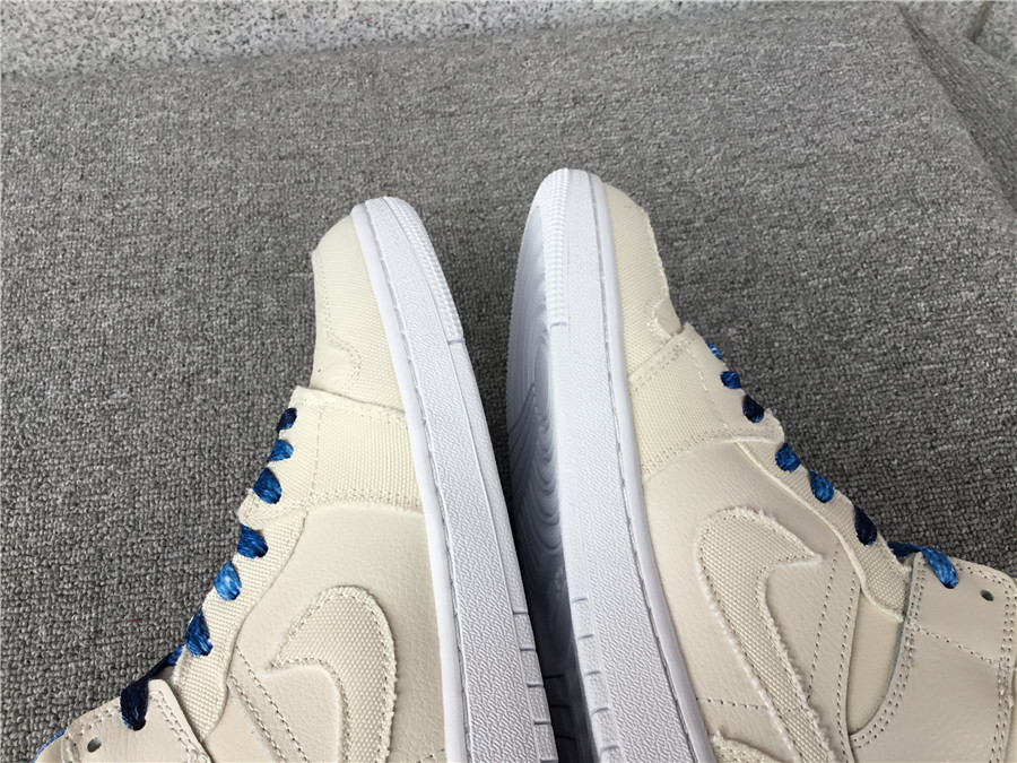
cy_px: 382
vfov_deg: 45.4
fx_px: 911
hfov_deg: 58.4
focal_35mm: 31
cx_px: 508
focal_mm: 3.3
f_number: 2.4
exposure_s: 1/153
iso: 25
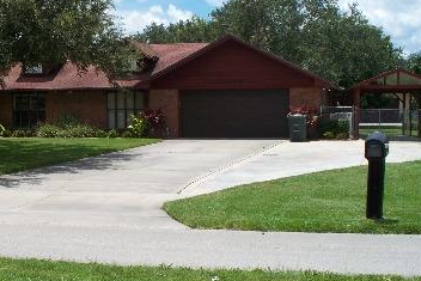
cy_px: 118
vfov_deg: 20.0
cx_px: 110
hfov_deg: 29.2
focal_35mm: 68
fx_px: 796
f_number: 5
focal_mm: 7.54
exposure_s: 1/400
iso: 64
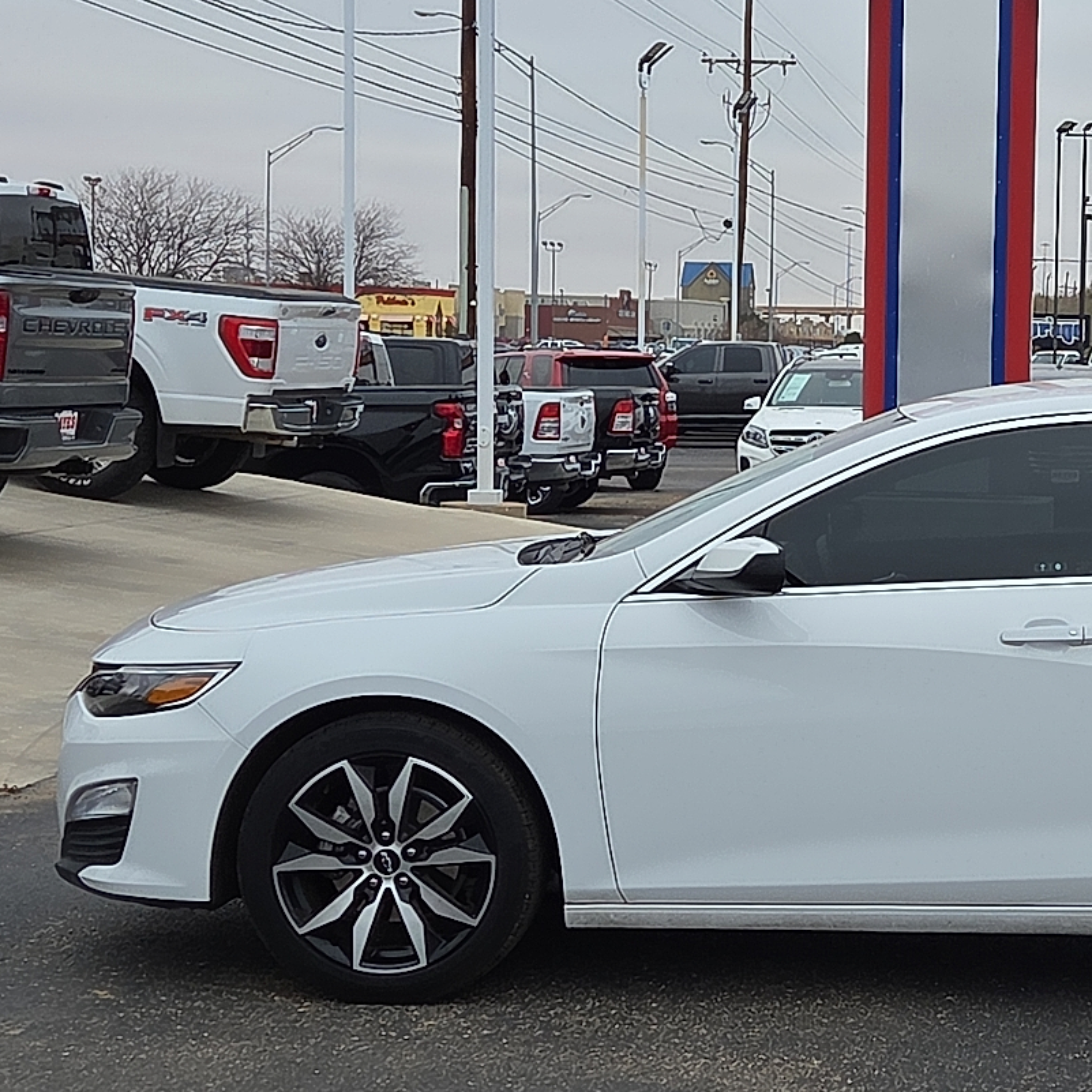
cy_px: 594
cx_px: 1057
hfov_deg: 20.3
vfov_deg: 20.9
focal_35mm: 83
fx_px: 2962
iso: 76
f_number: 1.8
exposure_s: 1/3333
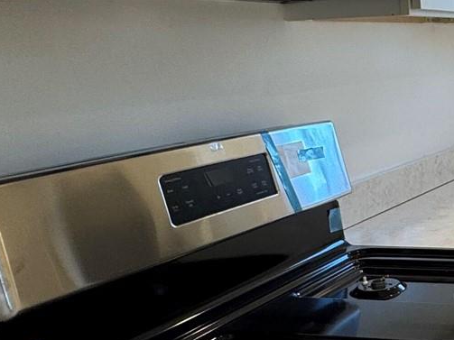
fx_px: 747
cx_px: 601
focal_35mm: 57
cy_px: 115
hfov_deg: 27.7
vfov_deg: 25.5
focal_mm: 2.22
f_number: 2.2
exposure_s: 1/125
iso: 80
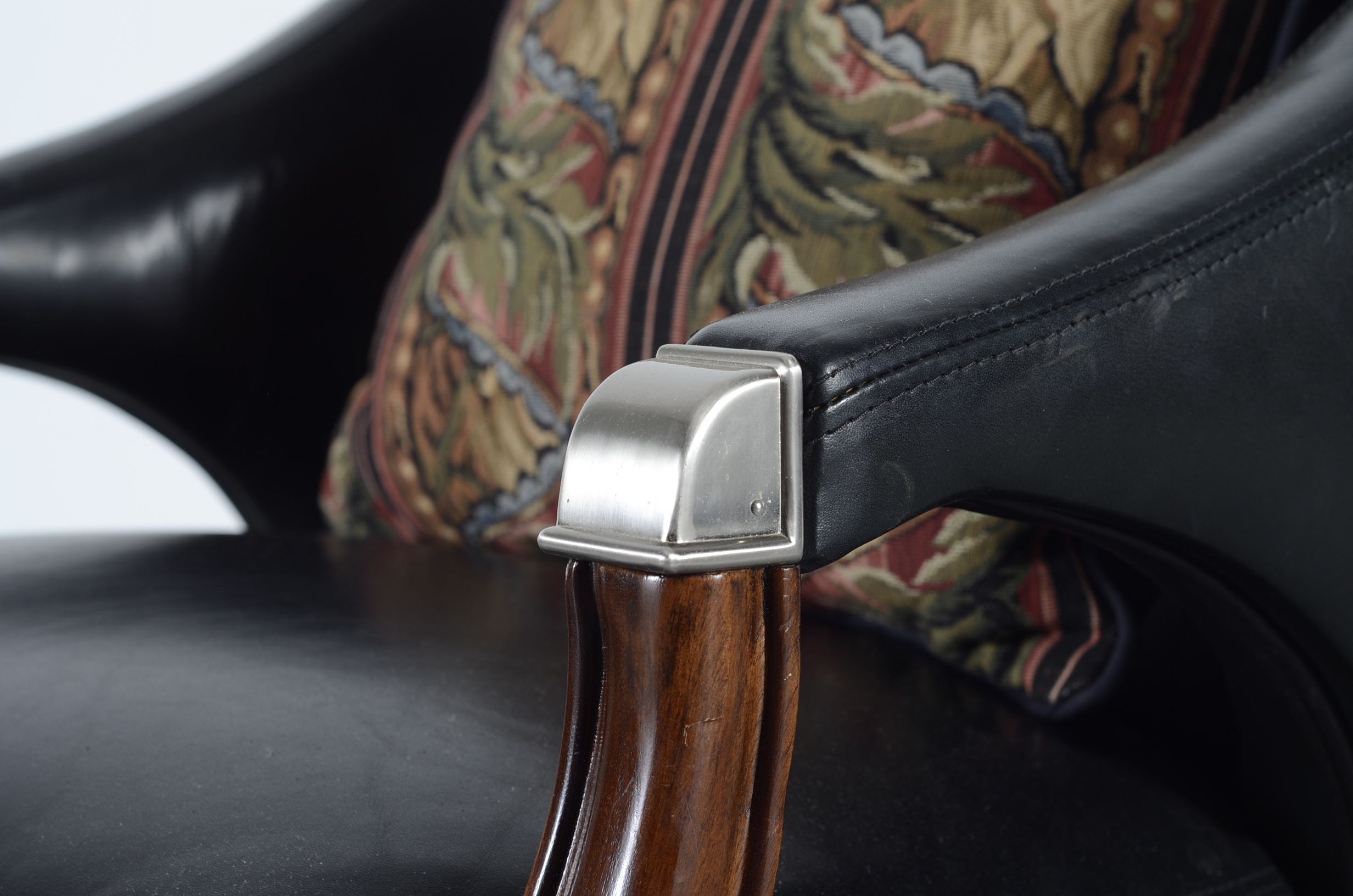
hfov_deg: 27.0
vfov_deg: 18.1
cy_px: 448
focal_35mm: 75
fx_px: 2813
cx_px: 676
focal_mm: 50
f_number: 5.6
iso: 100
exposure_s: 1/100
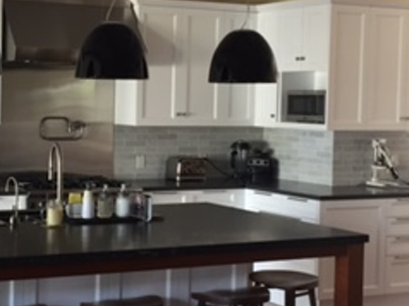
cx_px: 106
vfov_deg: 18.9
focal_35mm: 78
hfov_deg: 24.8
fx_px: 922
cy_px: 139
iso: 64
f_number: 2.2
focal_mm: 4.15
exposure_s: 1/30
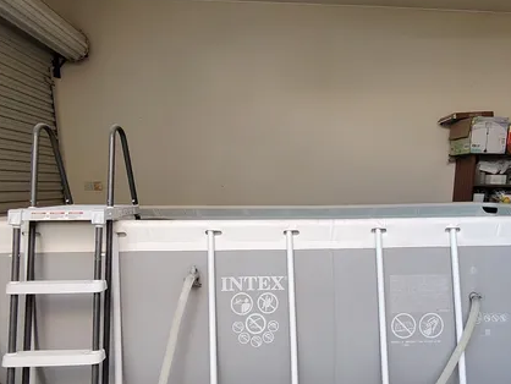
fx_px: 384
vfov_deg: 51.9
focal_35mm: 26
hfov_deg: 66.9
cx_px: 295
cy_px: 263
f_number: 2.2
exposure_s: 1/100
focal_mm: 1.43
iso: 120
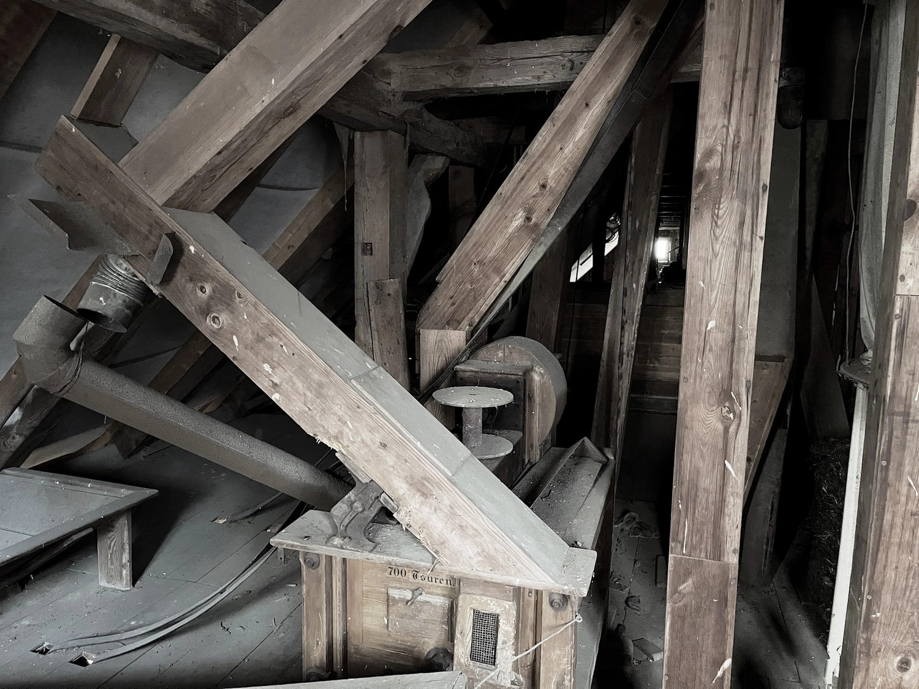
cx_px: 460
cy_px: 344
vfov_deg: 53.1
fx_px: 690
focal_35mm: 26
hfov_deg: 67.3
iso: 1000
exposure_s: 1/25
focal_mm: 5.1
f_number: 1.6
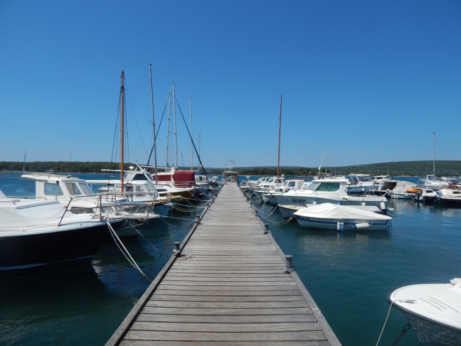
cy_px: 173
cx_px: 230
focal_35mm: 22
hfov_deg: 76.4
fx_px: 293
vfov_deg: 61.1
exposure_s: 1/1000
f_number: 6
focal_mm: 4
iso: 125
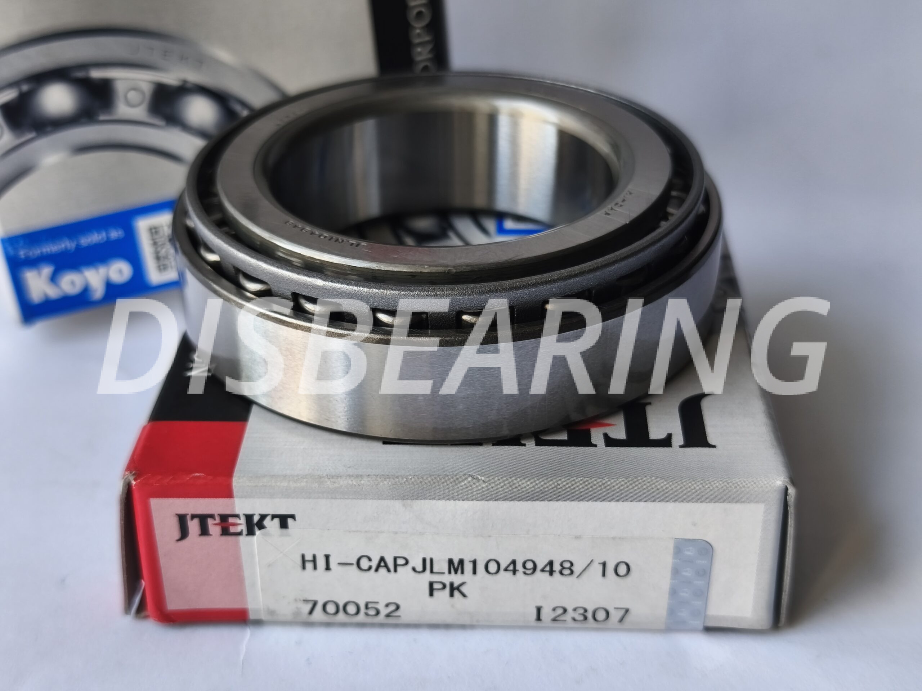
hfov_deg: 41.2
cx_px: 461
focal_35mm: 46
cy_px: 346
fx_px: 1225
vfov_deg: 31.5
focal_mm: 6.18
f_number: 1.65
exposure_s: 1/100
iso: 160
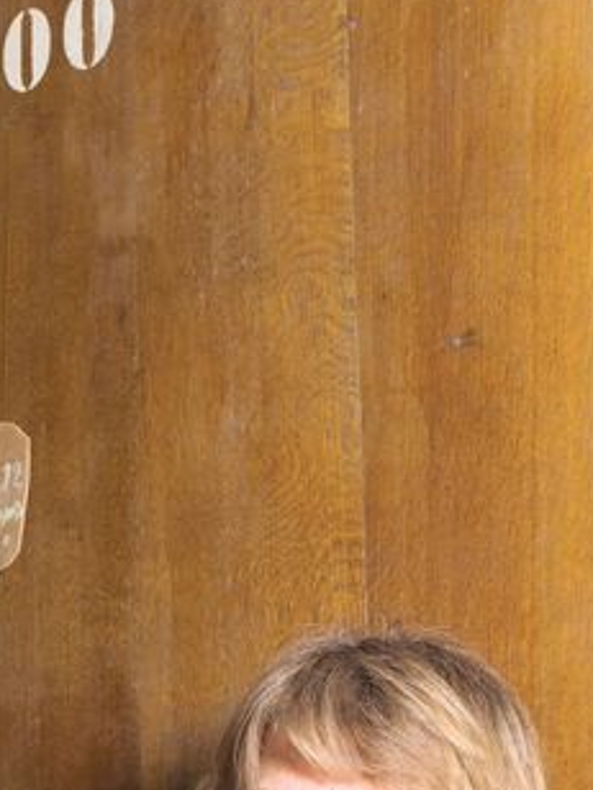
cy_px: 664
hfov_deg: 14.1
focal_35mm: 104
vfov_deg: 18.7
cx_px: 100
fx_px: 2375
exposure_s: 1/350
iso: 400
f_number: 5.6
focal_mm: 26
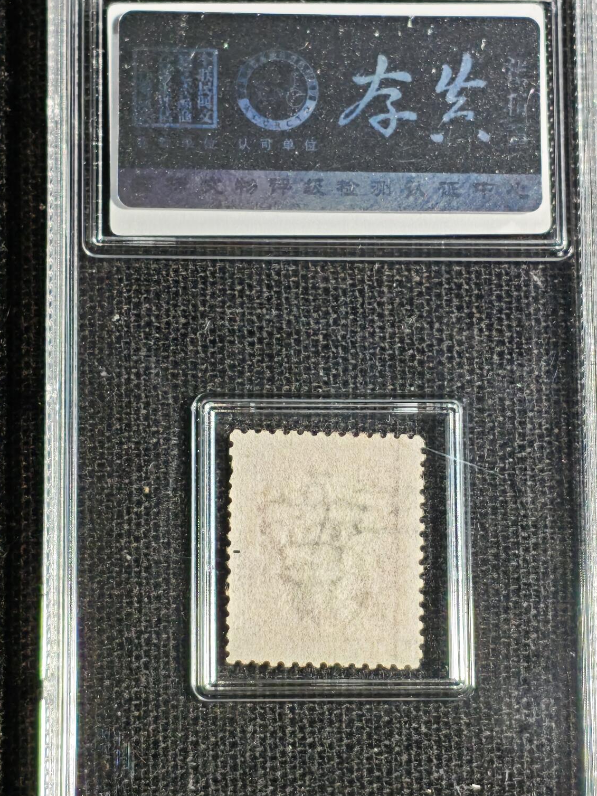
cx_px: 333
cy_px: 408
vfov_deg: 17.7
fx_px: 2552
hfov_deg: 13.3
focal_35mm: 111
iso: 50
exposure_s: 1/196
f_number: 1.5
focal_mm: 4.94
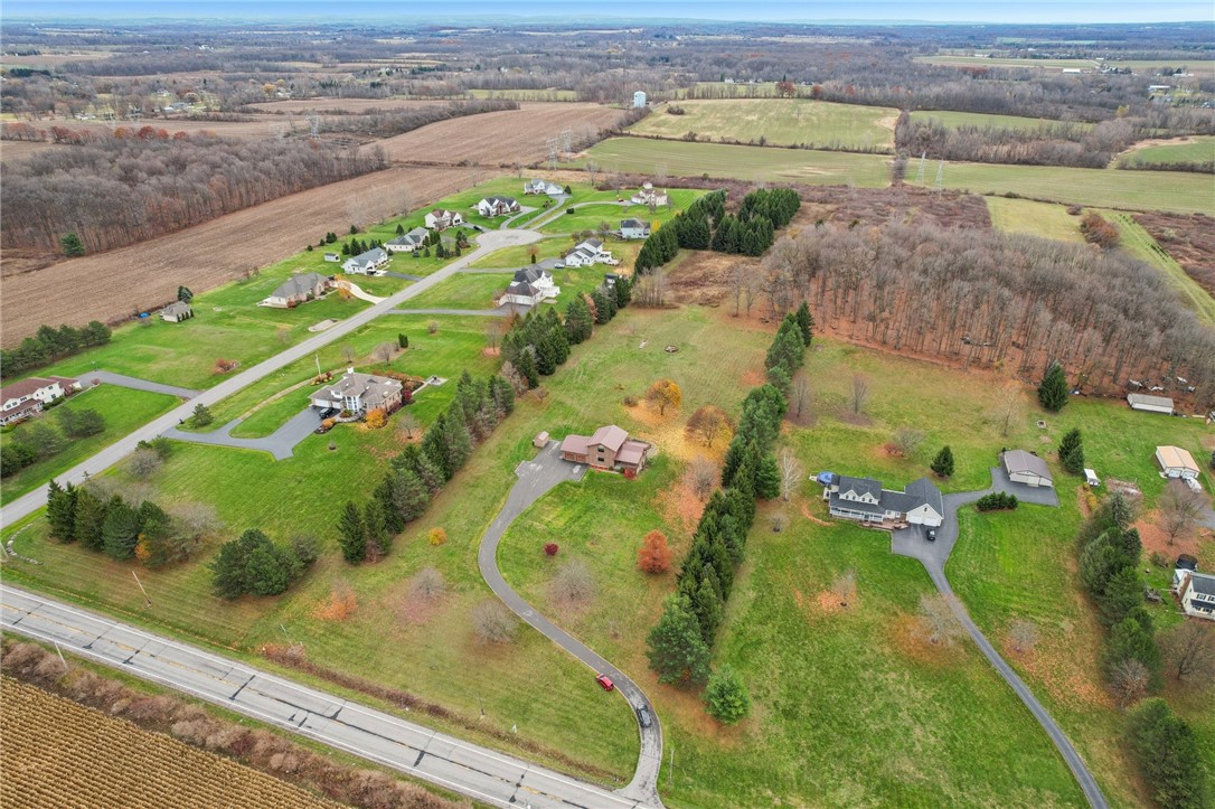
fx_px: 742
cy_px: 404
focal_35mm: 22
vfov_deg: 57.2
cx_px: 608
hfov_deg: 78.6
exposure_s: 1/500
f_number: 2.8
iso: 120
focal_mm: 8.4
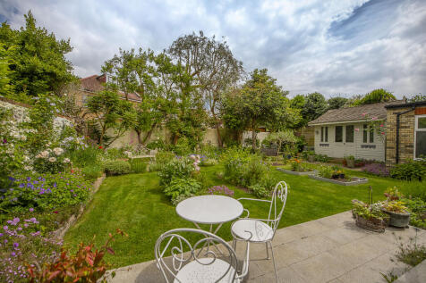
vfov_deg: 81.2
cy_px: 142
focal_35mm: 14
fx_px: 166
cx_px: 213
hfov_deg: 104.3
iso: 500
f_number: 5
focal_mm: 14
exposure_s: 1/2500
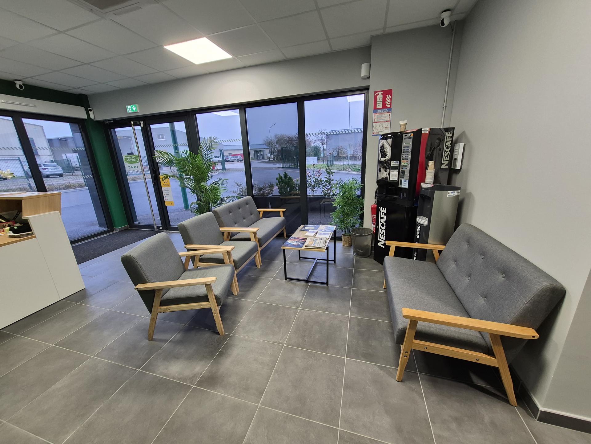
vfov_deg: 89.9
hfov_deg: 106.2
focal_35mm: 13
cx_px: 296
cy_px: 222
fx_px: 222
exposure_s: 1/50
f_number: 2.2
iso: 200
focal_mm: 1.74
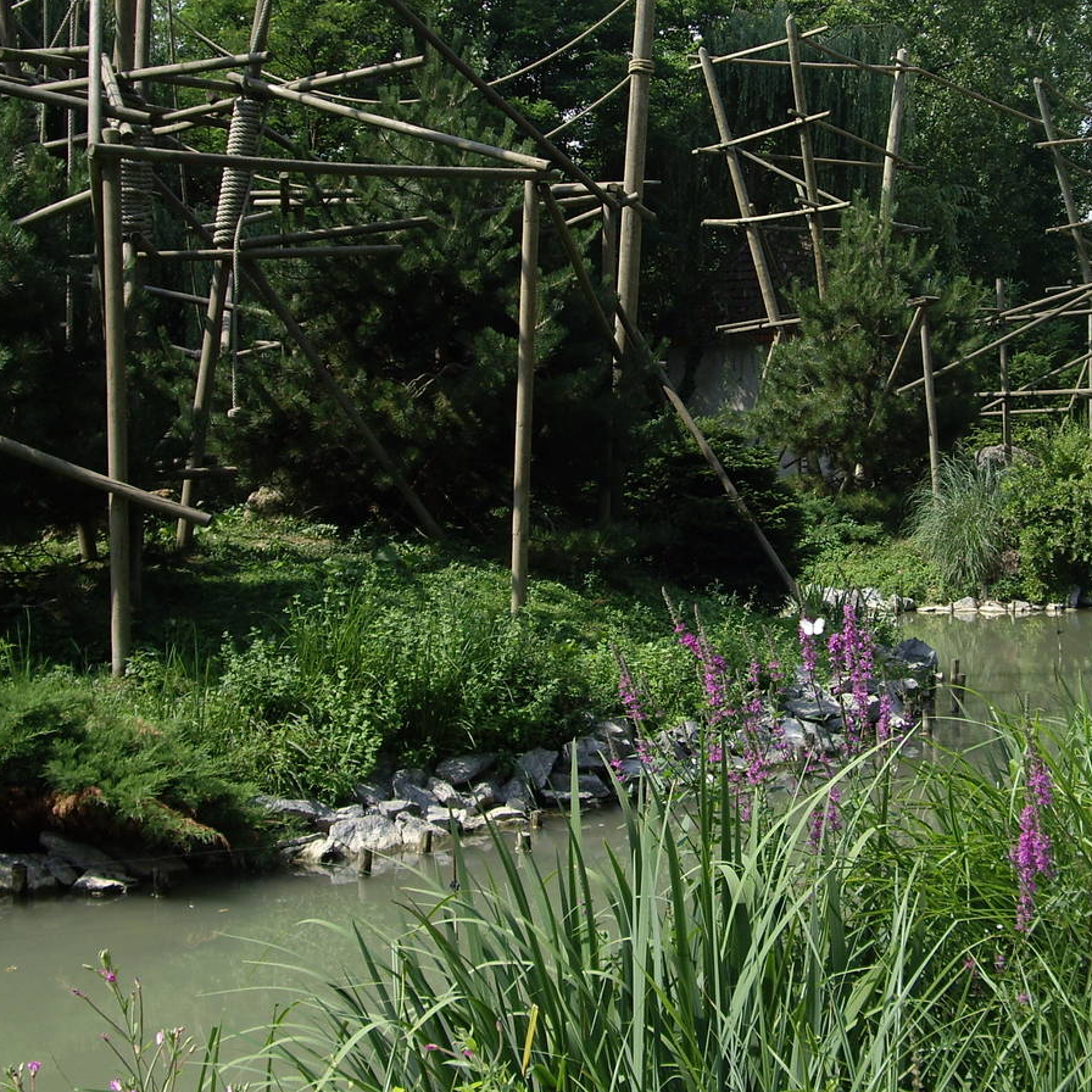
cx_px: 786
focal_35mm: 60
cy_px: 379
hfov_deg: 28.3
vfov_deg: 28.5
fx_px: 2141
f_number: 5.6
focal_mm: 7.9
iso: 50
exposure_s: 1/125
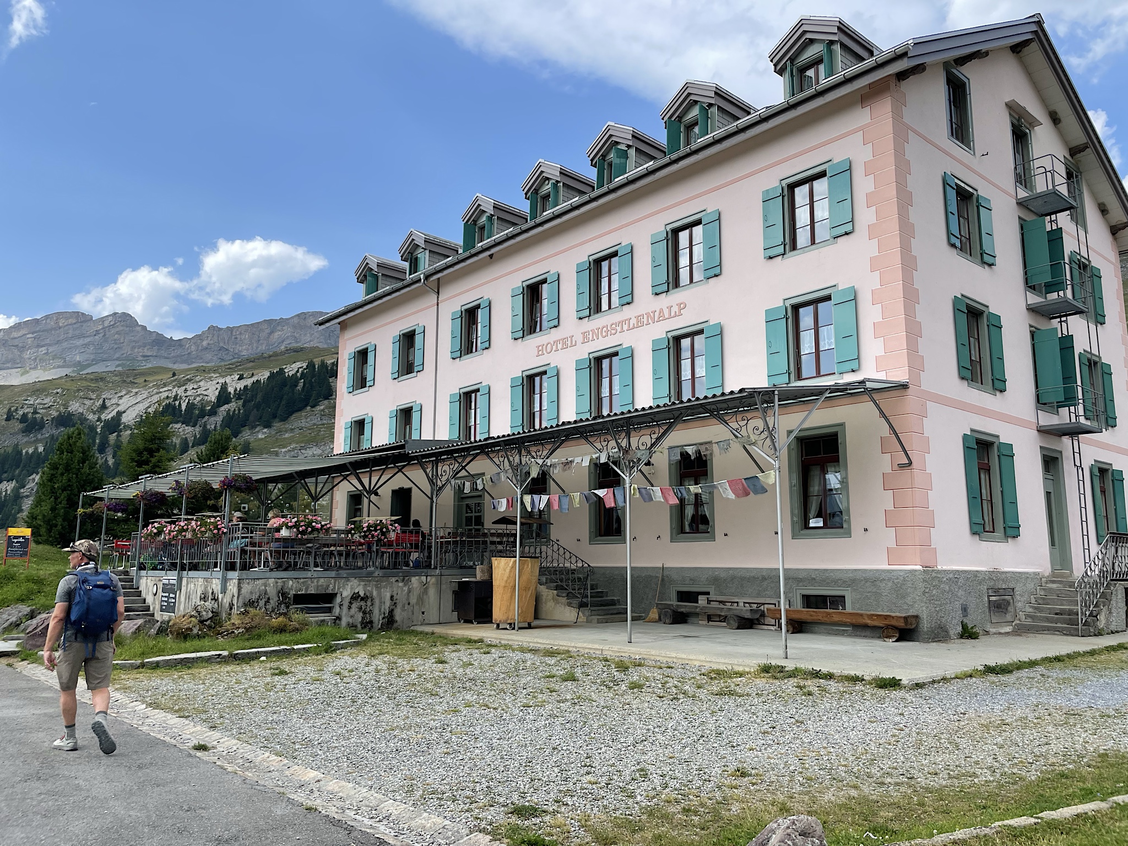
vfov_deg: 53.1
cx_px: 564
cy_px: 423
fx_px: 847
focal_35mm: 26
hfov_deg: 67.3
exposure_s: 1/2681
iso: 32
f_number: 1.6
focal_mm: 4.2
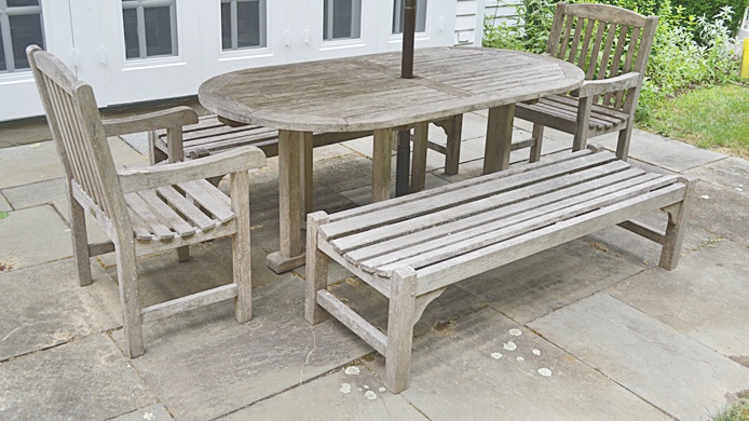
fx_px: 755
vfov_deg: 31.1
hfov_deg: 52.8
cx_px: 374
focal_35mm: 38
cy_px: 183
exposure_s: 1/125
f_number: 5.6
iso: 220
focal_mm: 24
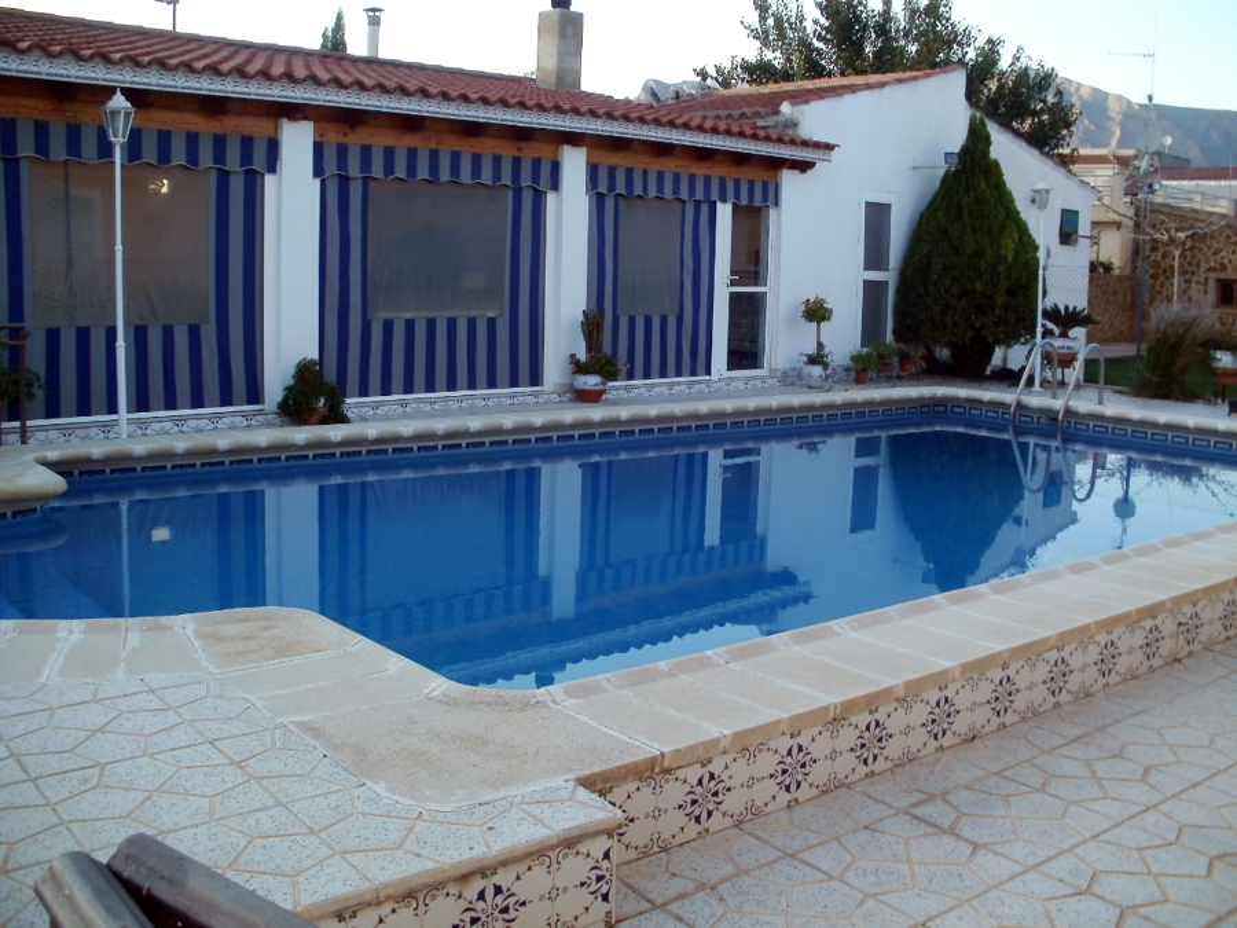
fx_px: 1286
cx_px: 618
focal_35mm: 36
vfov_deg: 39.7
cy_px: 464
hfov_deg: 51.4
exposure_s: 1/200
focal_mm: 6.3
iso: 100
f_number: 3.5
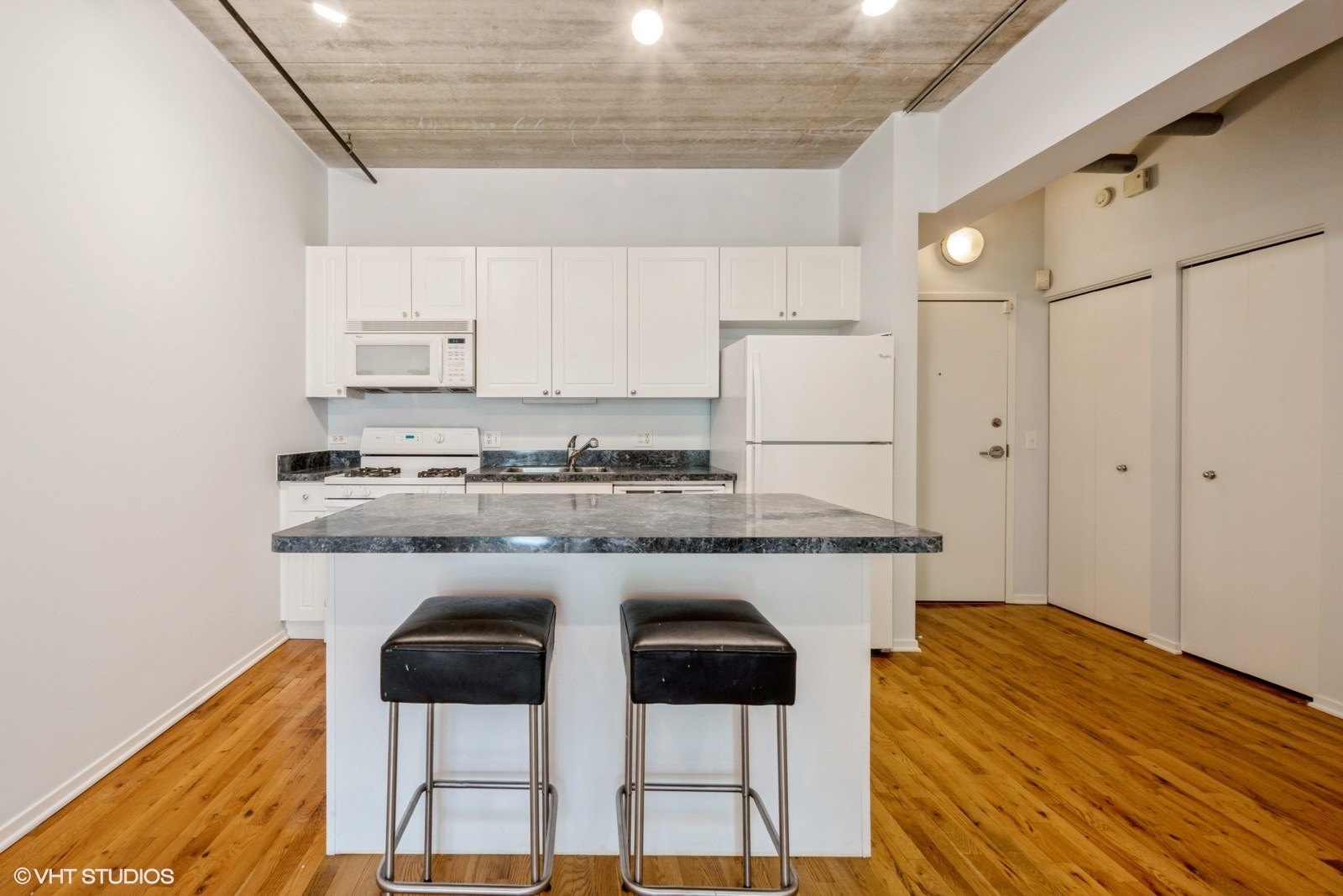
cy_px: 448
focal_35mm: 15
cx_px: 672
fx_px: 560
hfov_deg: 100.4
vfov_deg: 77.3
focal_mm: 15
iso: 100
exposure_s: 1.6
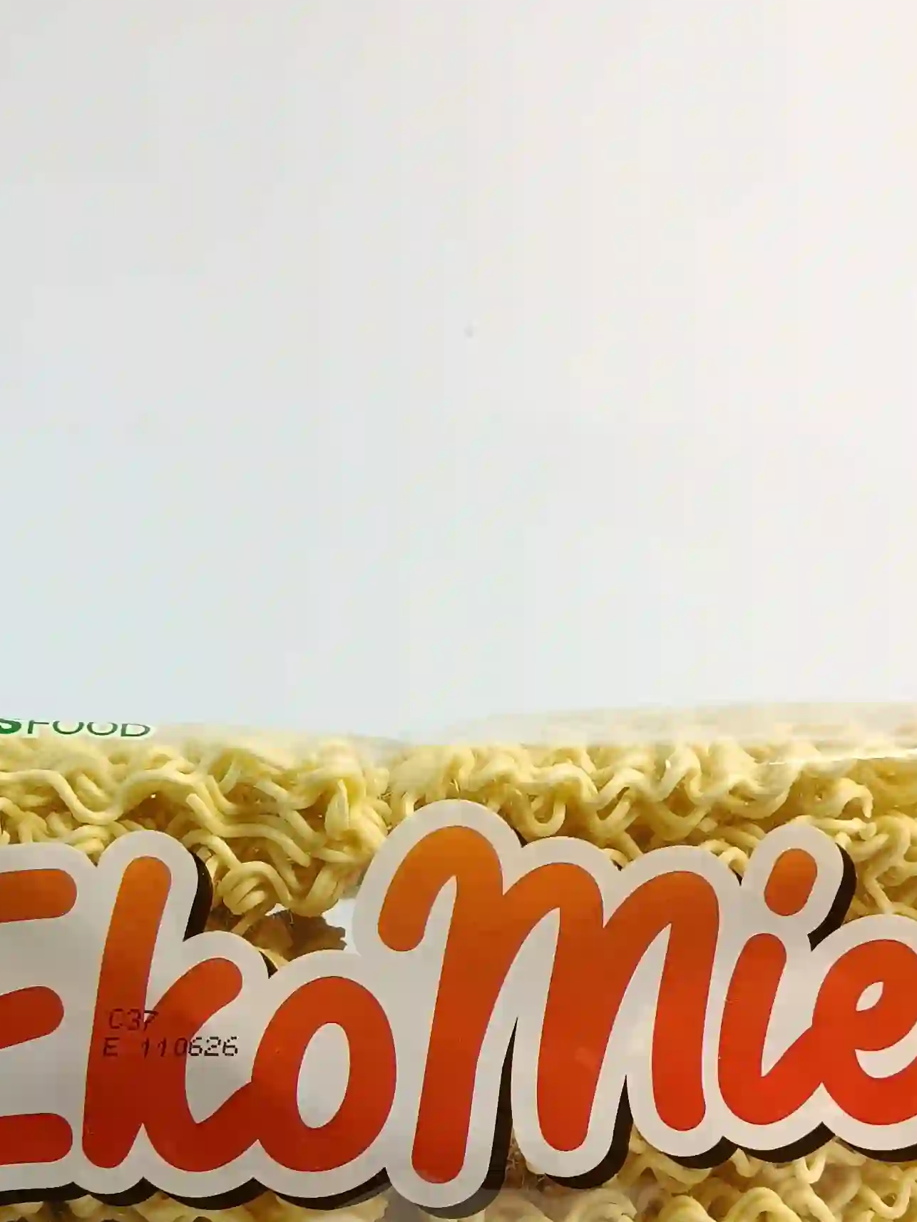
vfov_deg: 33.7
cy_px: 913
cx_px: 407
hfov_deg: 26.1
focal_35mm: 56
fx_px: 1977
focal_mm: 5.24
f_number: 1.7
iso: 180
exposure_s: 1/100
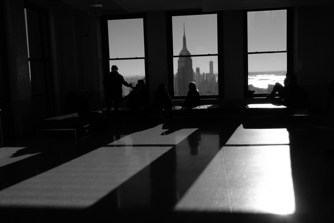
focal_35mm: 35
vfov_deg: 37.9
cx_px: 167
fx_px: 325
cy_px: 112
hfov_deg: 54.4
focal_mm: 23
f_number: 16
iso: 800
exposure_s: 1/1000
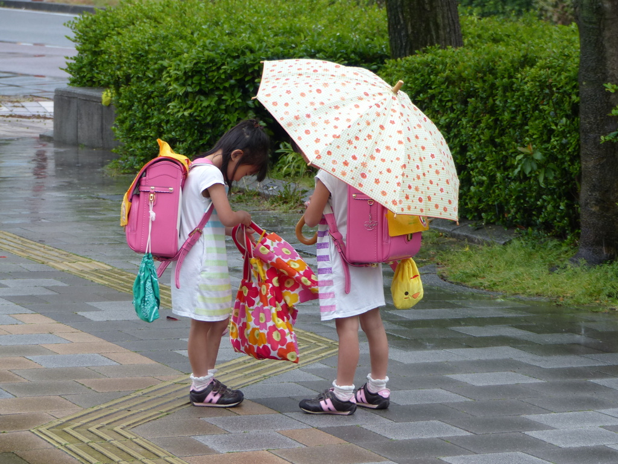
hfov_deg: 12.7
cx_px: 309
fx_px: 2767
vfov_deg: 9.6
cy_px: 232
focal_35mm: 155
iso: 100
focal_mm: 27.8
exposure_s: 1/125
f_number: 2.8
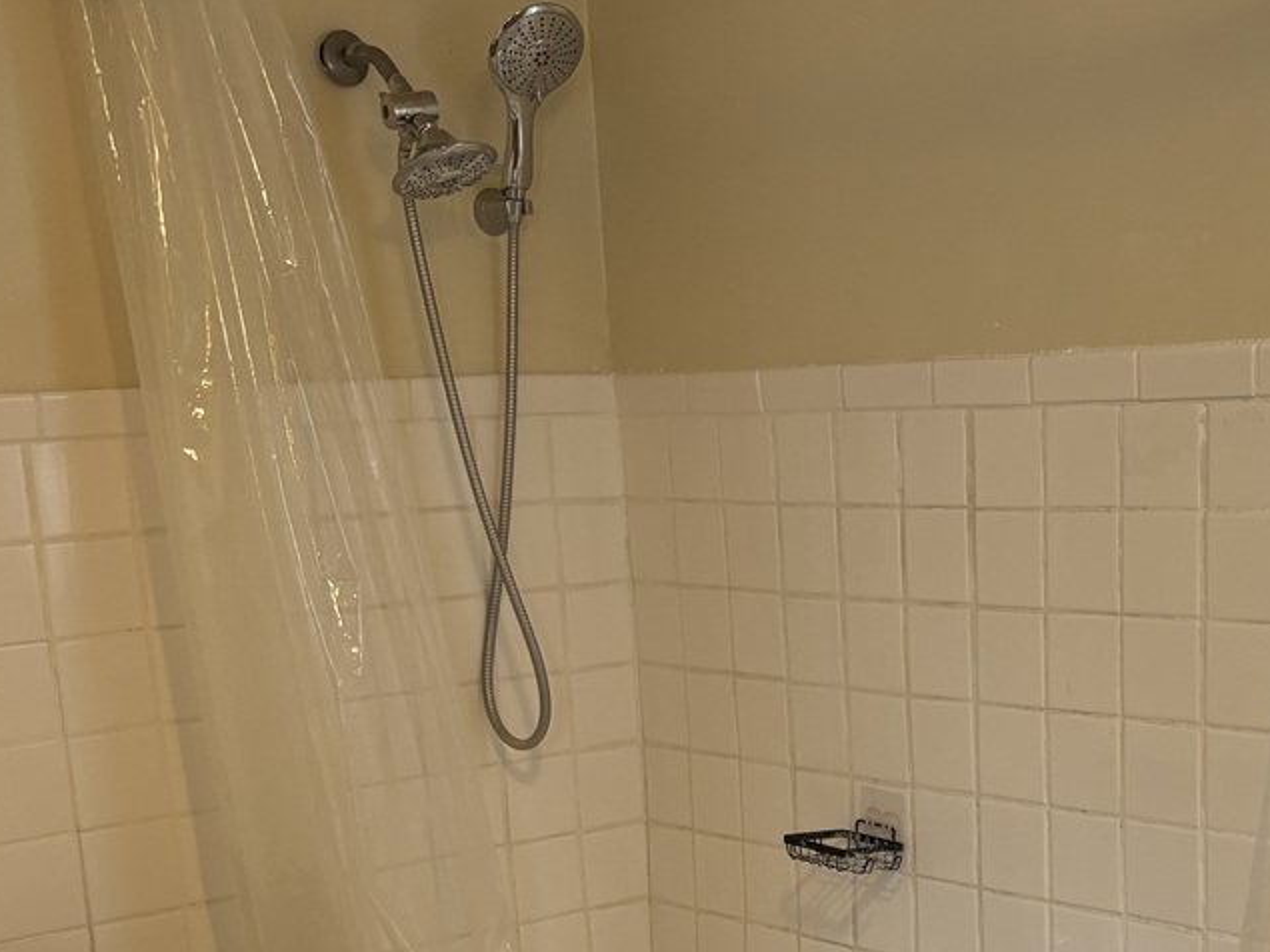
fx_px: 2164
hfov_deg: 32.2
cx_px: 932
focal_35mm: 59
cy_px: 852
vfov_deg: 24.1
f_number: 1.6
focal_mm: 5.96
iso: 160
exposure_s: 1/60
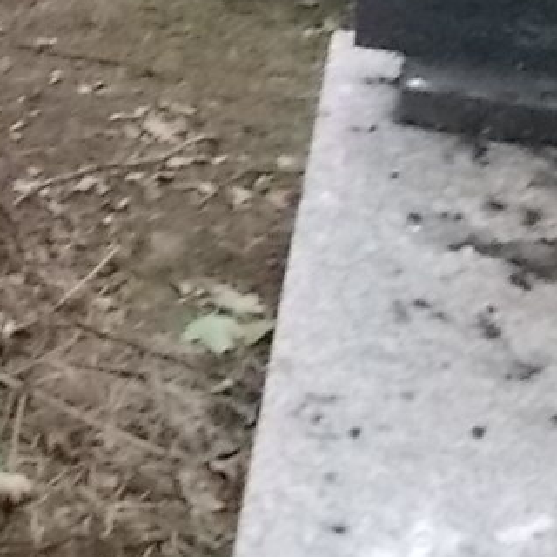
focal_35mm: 115
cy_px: -198
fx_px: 2094
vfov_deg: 14.4
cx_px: -430
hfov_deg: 13.6
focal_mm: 4.6
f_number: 3.2
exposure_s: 1/80
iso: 400
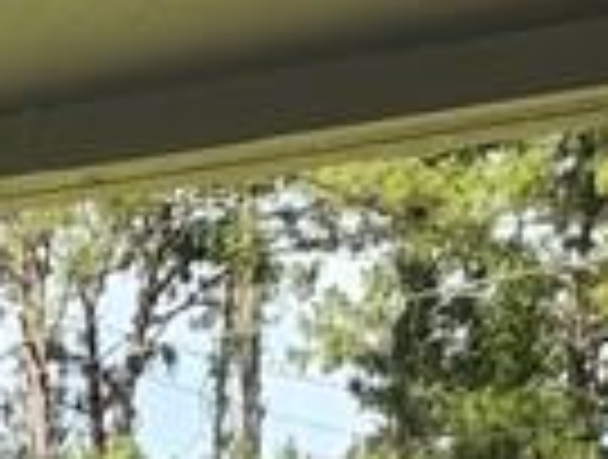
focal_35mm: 174
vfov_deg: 7.4
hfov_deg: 10.6
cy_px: 1436
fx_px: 3064
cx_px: -482
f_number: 1.8
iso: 12
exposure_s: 1/199
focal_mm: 6.4
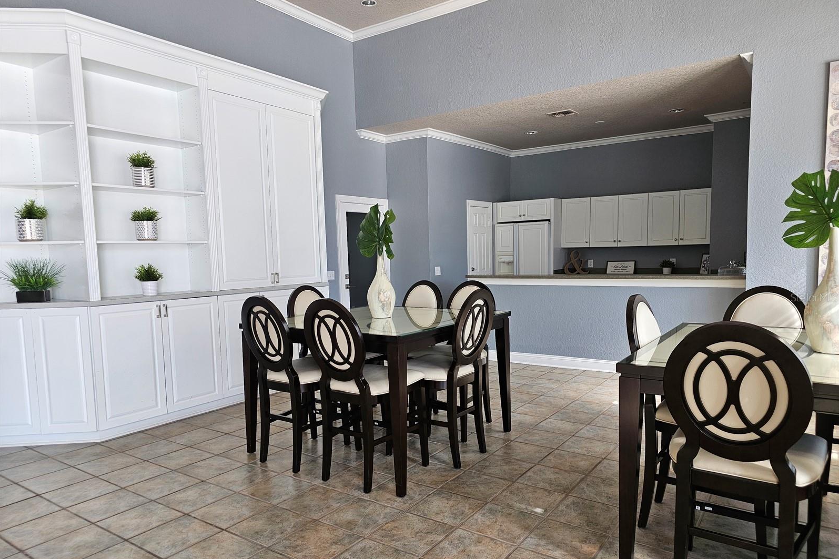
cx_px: 419
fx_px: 559
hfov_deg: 73.7
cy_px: 297
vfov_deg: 53.1
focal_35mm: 24
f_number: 1.7
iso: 80
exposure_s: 1/120
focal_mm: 6.3
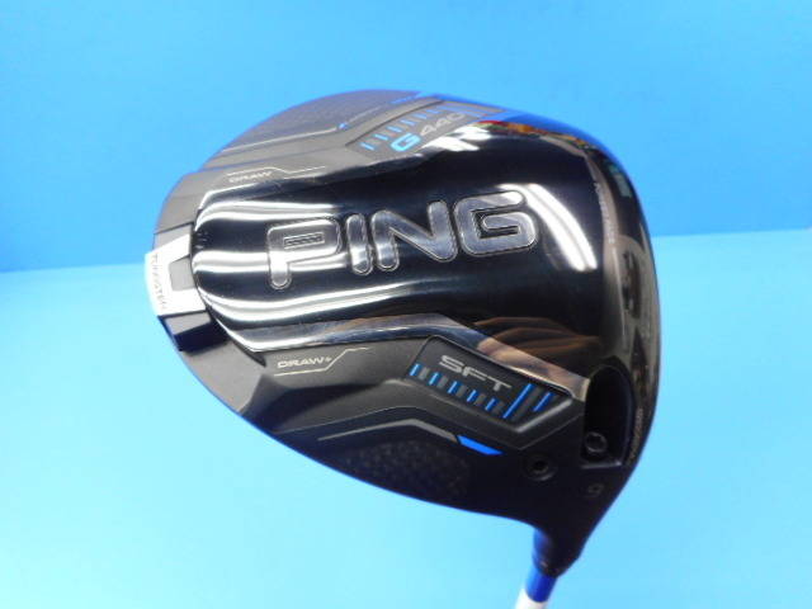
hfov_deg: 69.4
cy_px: 304
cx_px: 406
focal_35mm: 25
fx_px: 586
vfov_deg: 54.9
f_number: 3.7
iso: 250
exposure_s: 1/30
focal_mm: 4.5
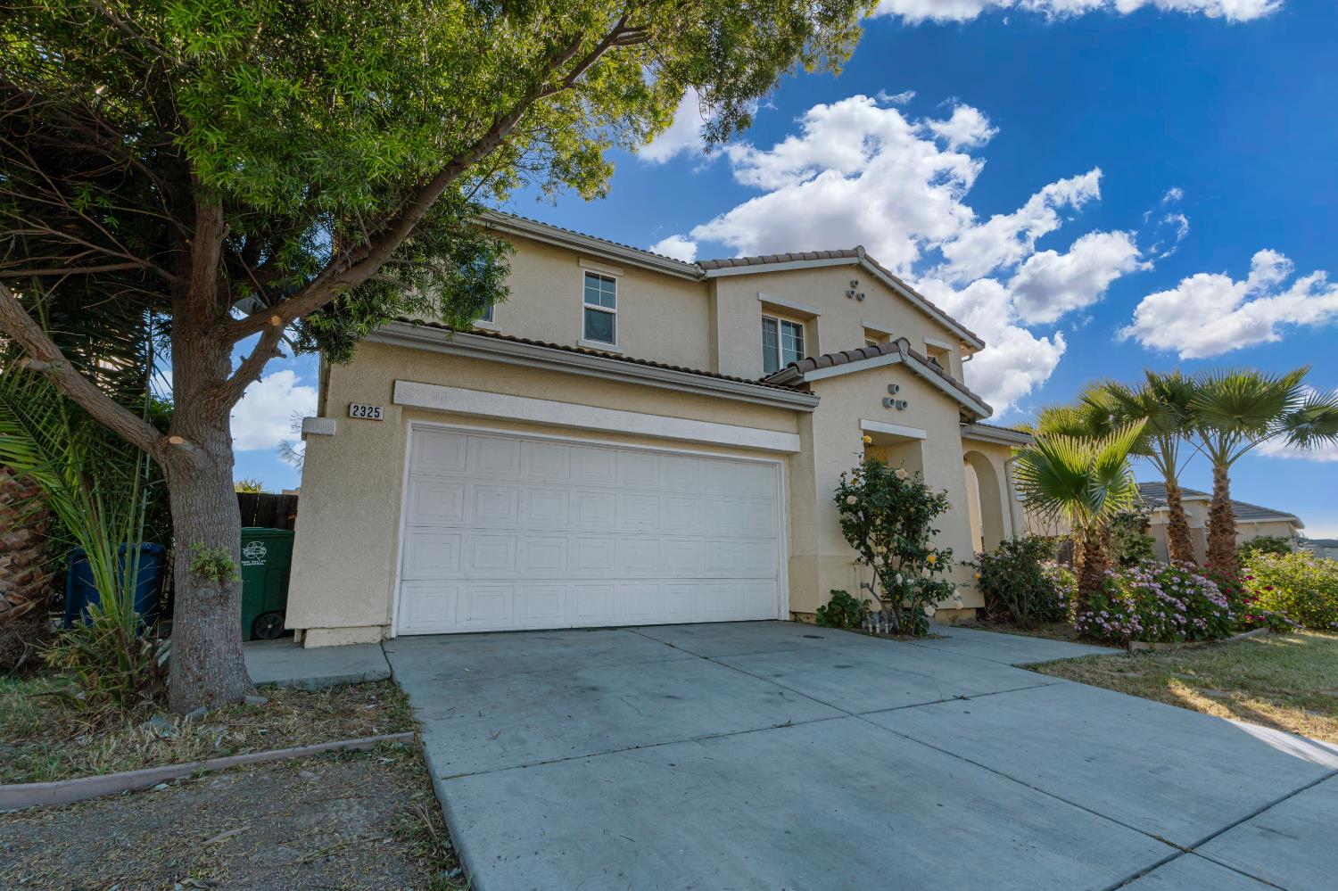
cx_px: 669
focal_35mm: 16
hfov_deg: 95.0
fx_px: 613
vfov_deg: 72.0
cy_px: 446
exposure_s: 1/200
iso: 200
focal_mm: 11
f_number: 9
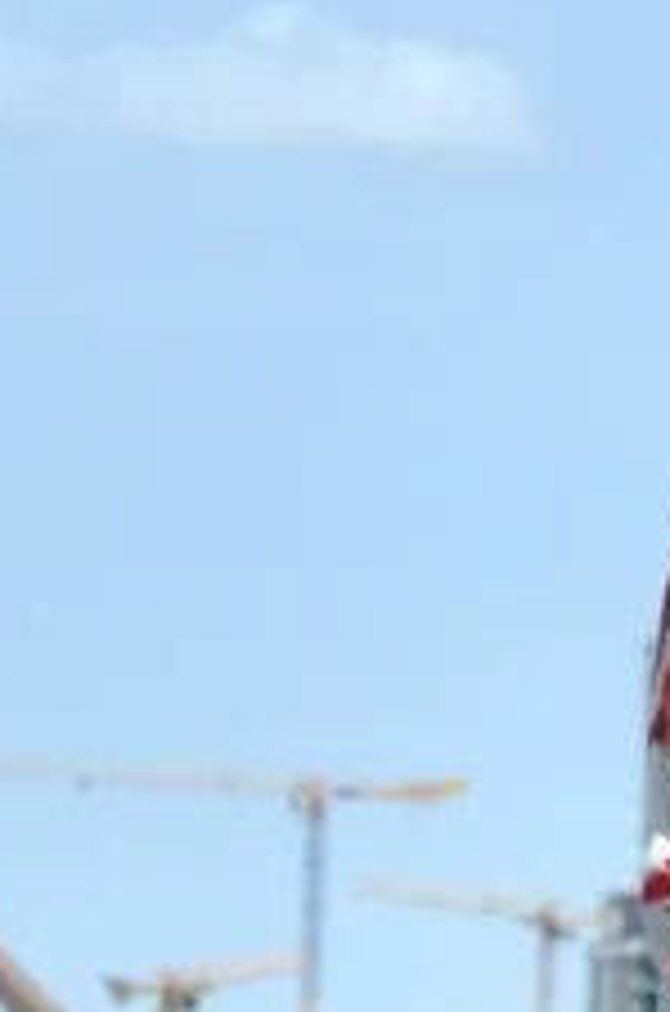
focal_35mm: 232
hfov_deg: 5.8
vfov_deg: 8.7
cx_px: 1214
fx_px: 6506
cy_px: 1502
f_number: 4.2
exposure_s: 1/4000
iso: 400
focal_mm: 34
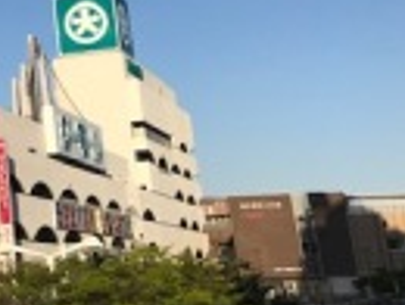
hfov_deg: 19.7
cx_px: -202
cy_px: -75
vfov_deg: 16.4
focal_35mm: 86
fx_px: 1008
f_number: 1.8
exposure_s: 1/2591
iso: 20
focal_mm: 3.99
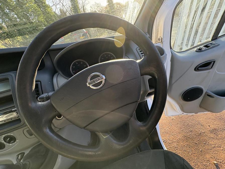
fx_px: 91
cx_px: 112
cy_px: 84
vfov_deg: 85.7
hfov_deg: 102.1
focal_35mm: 14
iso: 80
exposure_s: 1/141
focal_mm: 2.22
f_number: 2.2
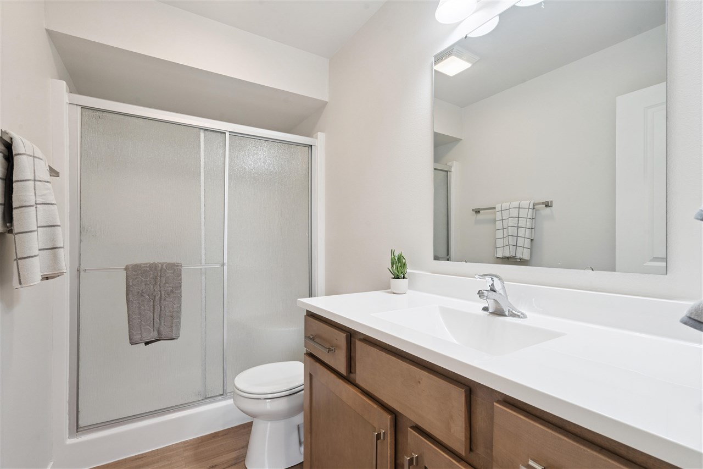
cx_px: 352
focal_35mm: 16
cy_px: 234
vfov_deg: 73.7
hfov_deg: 96.7
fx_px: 312
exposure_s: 1/6
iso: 400
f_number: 10
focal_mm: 16
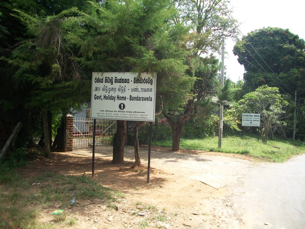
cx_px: 152
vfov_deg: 44.2
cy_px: 114
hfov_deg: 56.8
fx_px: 282
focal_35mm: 32
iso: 80
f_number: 2.9
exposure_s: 1/640
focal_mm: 5.7
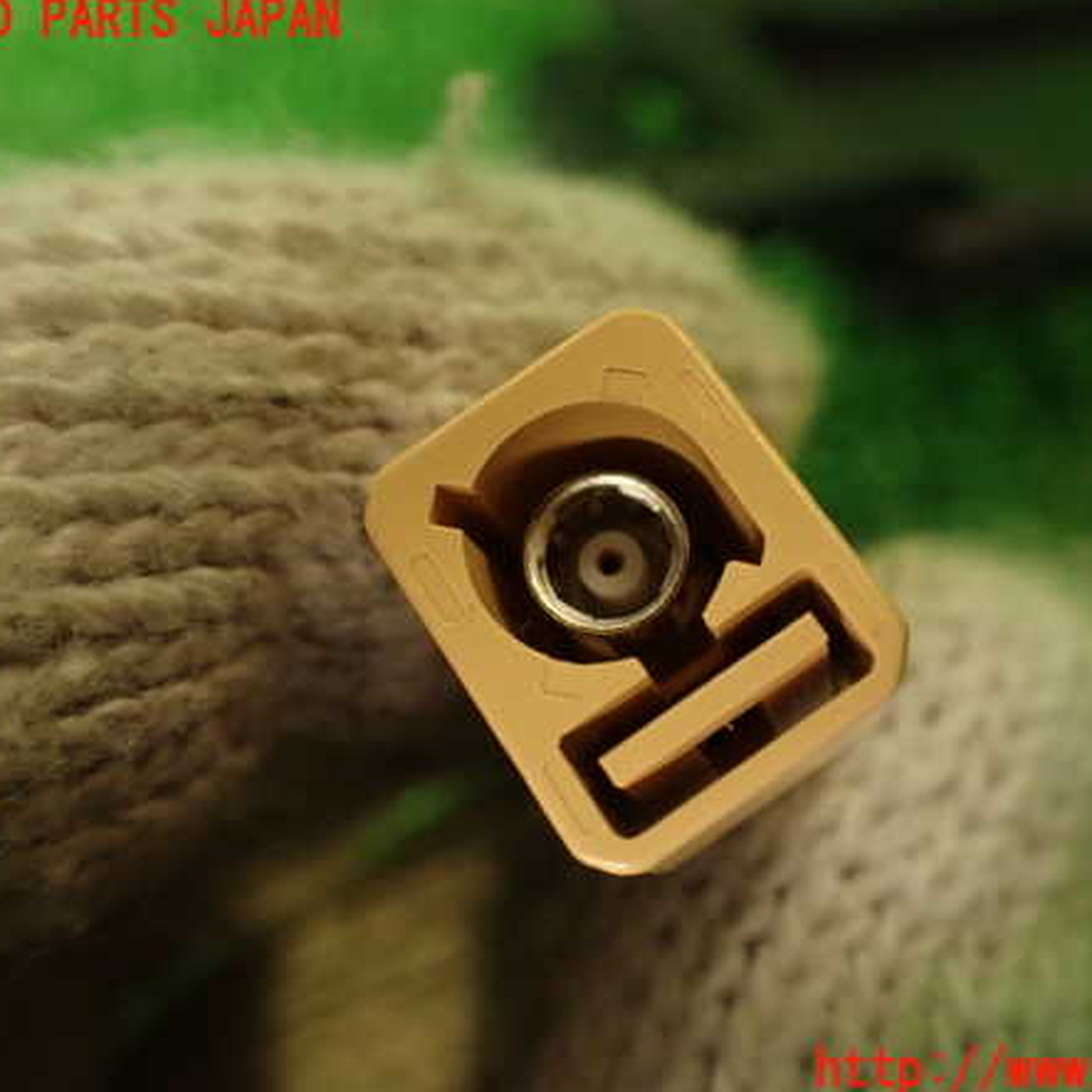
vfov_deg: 46.0
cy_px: 546
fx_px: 1285
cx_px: 632
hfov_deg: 45.9
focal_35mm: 36
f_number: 2.3
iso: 200
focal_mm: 5.4
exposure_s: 1/50
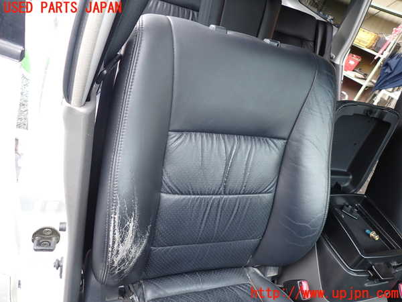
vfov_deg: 54.9
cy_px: 151
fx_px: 290
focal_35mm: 25
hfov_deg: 69.4
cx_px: 201
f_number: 2
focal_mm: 4.5
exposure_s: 1/80
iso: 100
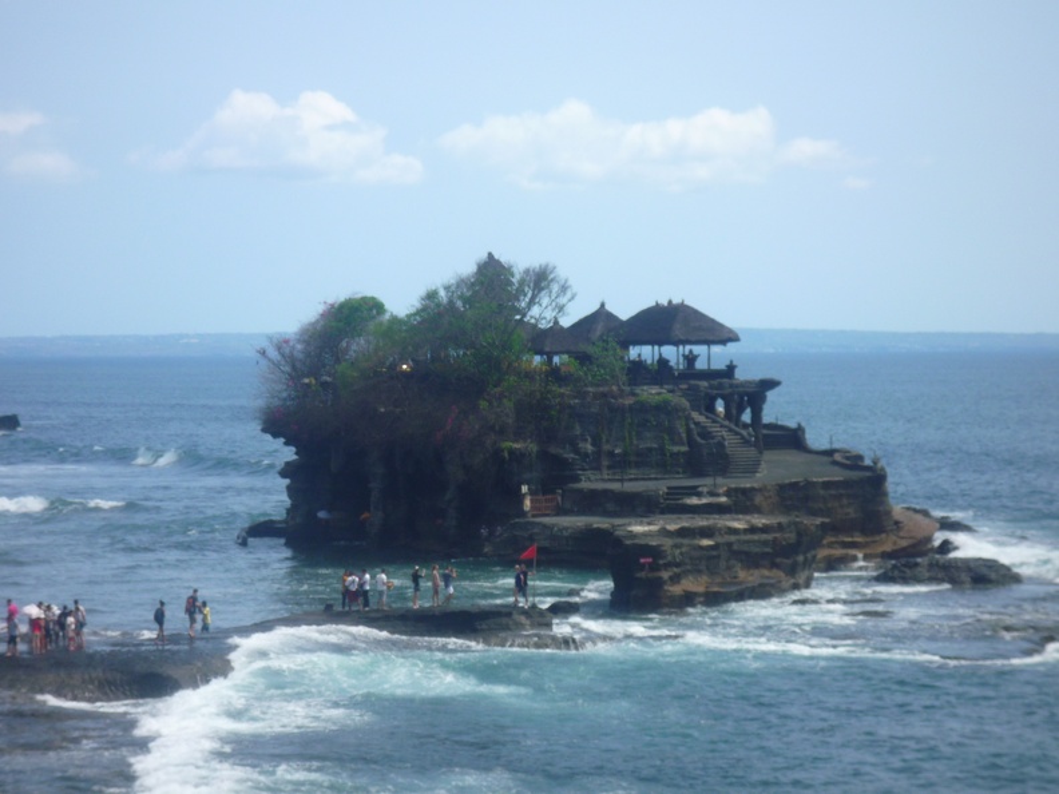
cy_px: 397
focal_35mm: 100
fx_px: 3059
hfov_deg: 19.6
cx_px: 530
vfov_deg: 14.8
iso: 100
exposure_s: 1/400
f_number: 5.6
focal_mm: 17.6
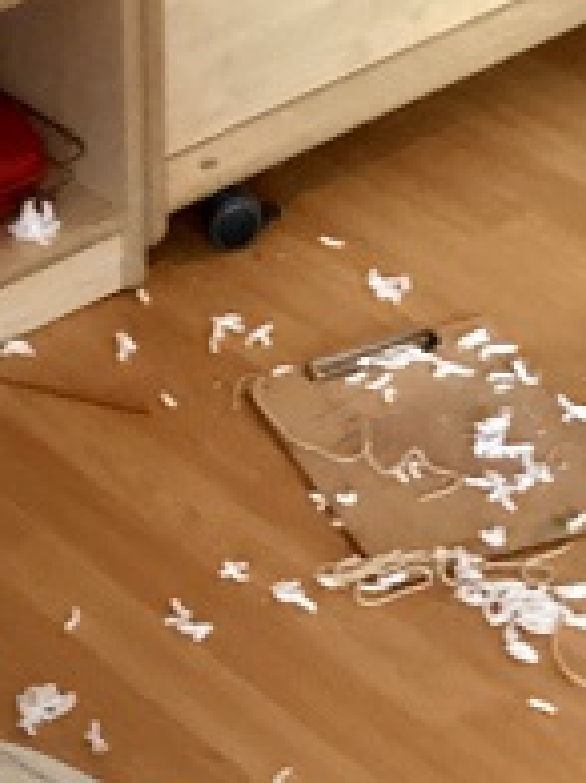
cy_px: 1197
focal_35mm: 106
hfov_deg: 13.4
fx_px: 2395
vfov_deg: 16.7
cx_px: -201
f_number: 2.4
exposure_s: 1/25
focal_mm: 3.3
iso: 400
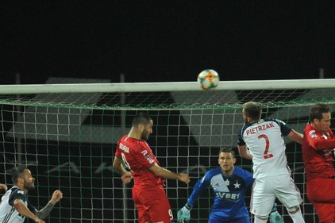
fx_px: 10604
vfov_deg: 1.2
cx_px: 264
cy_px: 225
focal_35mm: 1140
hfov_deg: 1.8
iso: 3200
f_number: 4
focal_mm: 400
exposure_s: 1/800
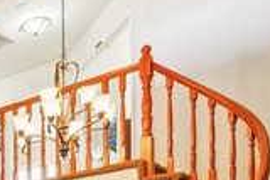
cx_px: -224
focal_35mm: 68
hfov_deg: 20.4
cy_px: 310
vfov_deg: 17.1
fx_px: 507
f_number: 8
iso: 400
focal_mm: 16.9
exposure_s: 1/15
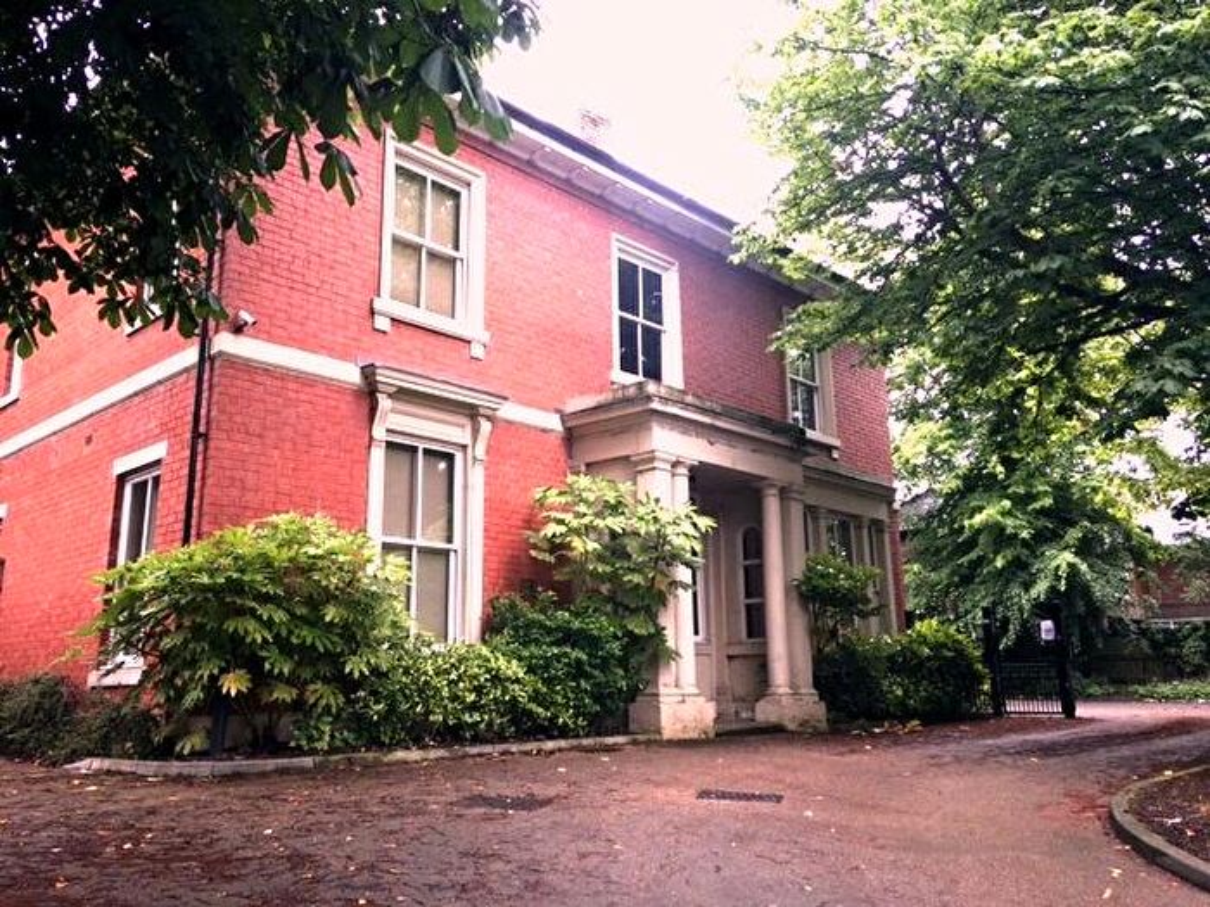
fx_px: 1014
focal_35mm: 29
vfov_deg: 48.2
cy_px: 454
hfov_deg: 61.7
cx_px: 605
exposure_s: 1/101
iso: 25
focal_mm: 4.15
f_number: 2.2
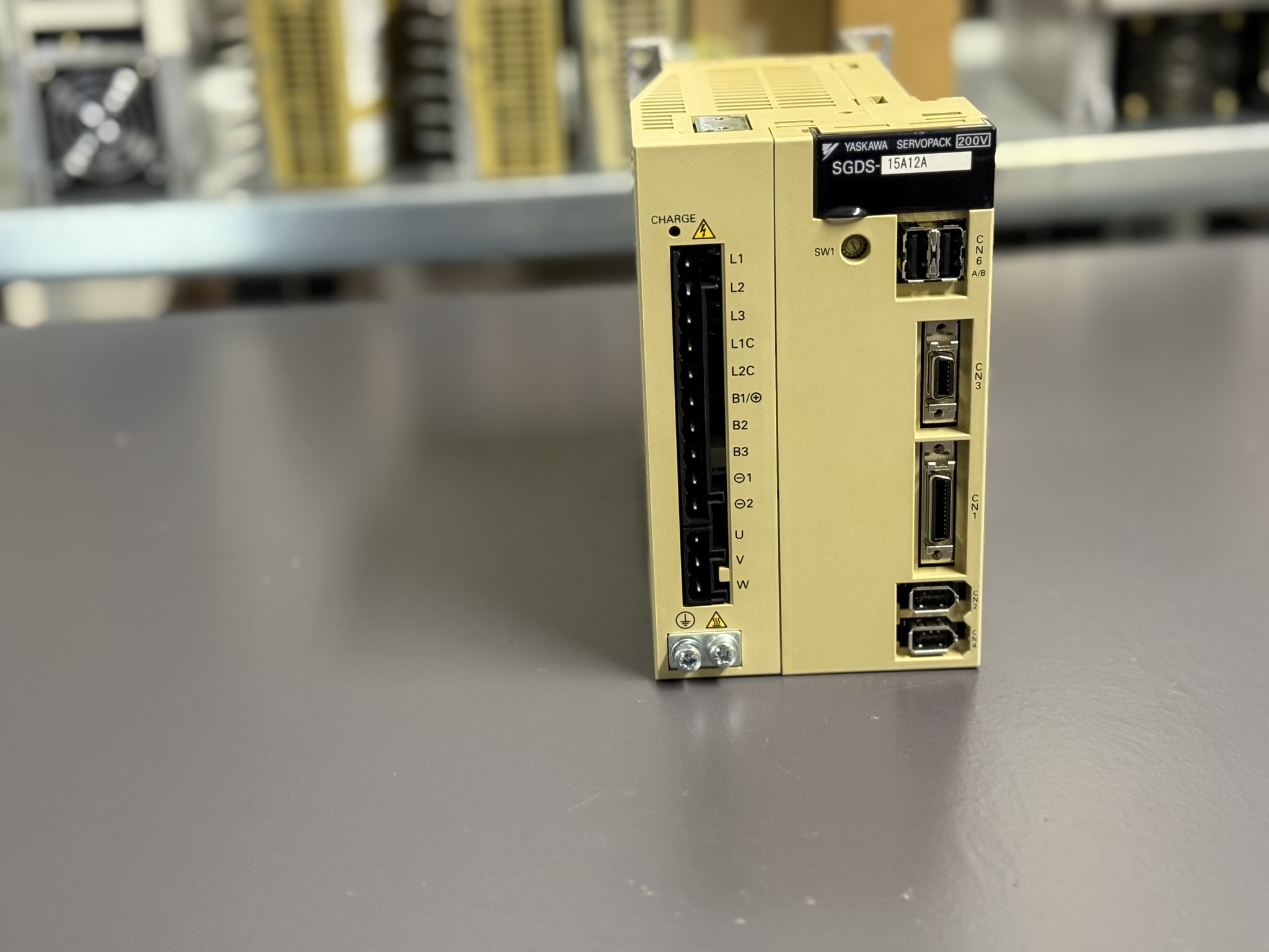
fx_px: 1760
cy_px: 476
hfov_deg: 39.7
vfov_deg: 30.3
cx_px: 634
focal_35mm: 48
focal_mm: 6.76
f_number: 1.78
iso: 320
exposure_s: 1/33
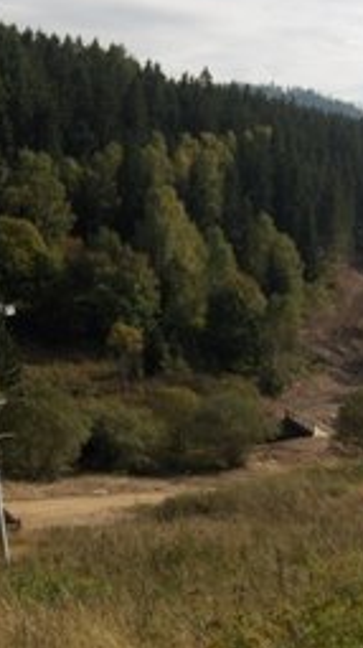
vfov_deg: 34.9
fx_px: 1029
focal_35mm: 60
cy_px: 307
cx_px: 212
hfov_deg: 20.0
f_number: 4.3
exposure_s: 1/1000
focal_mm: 7.5
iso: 100
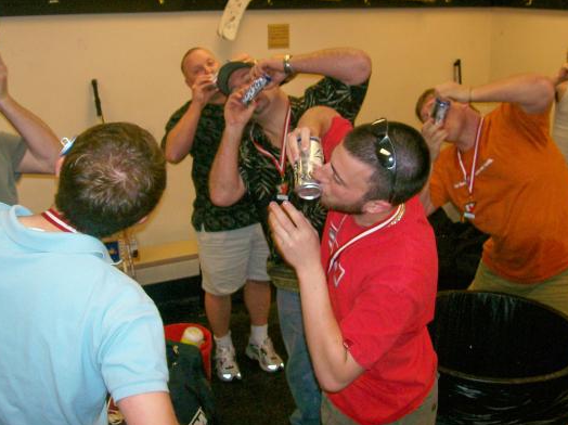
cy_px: 171
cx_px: 249
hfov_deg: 42.9
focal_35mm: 44
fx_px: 721
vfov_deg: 32.7
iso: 80
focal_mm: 6
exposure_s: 1/64
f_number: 2.7
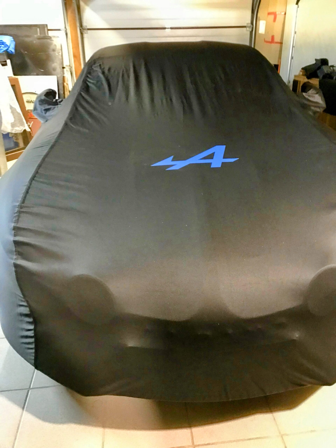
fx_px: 362
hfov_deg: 49.7
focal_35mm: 28
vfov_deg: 63.4
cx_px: 168
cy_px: 224
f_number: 1.8
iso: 250
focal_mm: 3.99
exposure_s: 1/4
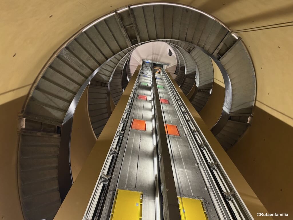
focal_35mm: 26
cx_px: 146
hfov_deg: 67.3
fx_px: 220
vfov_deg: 53.1
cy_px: 110
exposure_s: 1/50
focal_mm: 5.96
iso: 500
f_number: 1.6
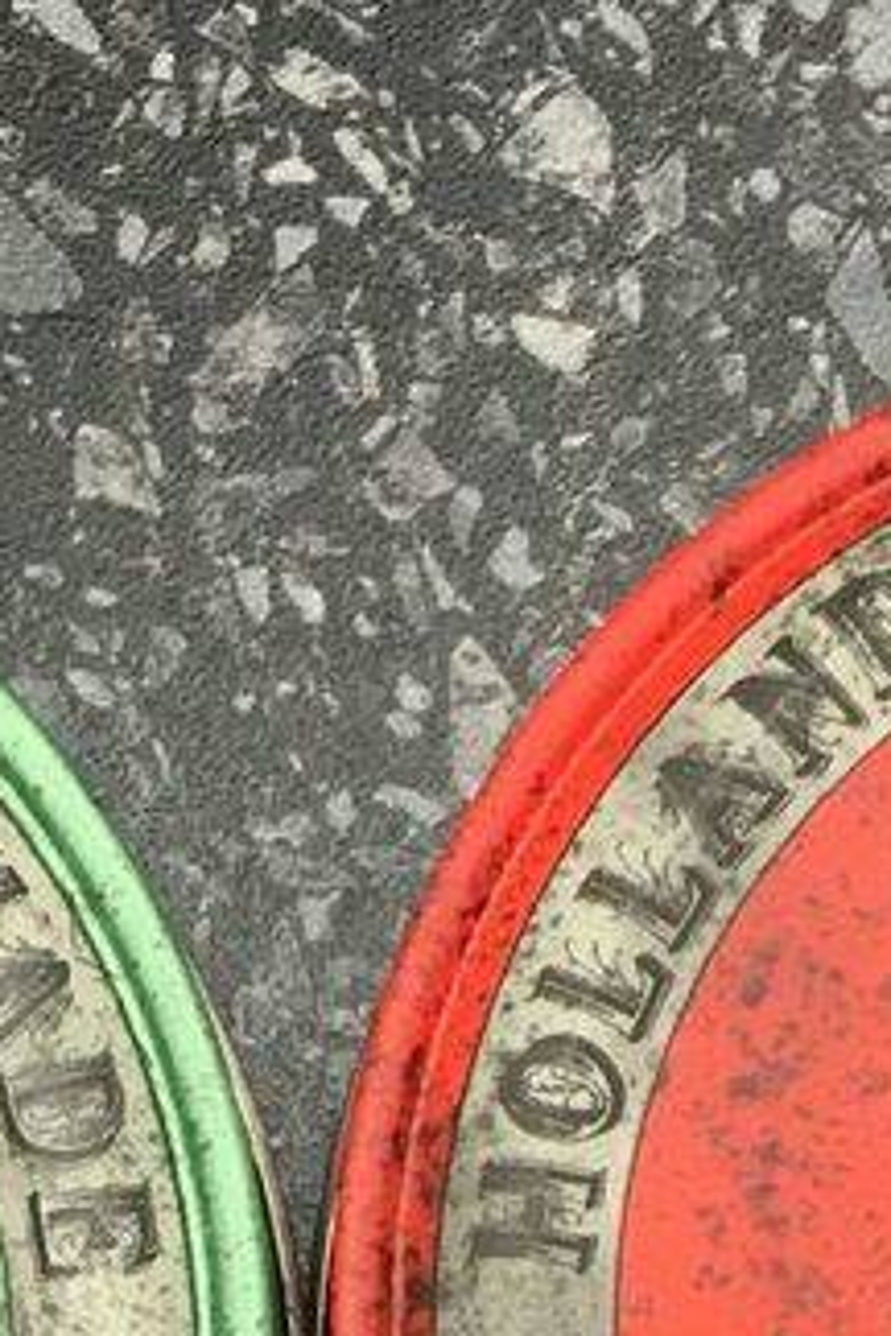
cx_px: 219
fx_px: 5531
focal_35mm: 149
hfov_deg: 9.2
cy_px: 2161
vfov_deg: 12.9
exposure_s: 1/33
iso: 32
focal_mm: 4.15
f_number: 2.2
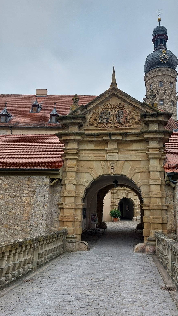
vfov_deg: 67.9
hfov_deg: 41.3
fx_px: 235
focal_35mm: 28
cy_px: 160
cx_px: 108
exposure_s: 1/468
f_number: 1.8
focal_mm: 5.23
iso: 25
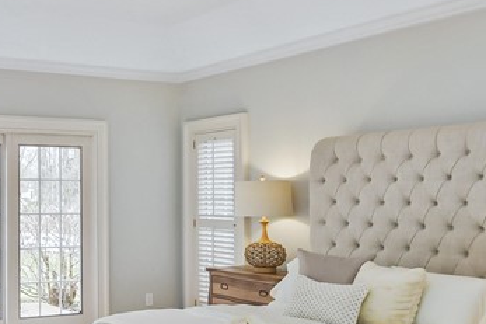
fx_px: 634
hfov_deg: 38.3
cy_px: 173
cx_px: 25
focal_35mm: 47
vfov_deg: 28.6
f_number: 4
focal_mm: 10
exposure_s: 1/50
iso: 200
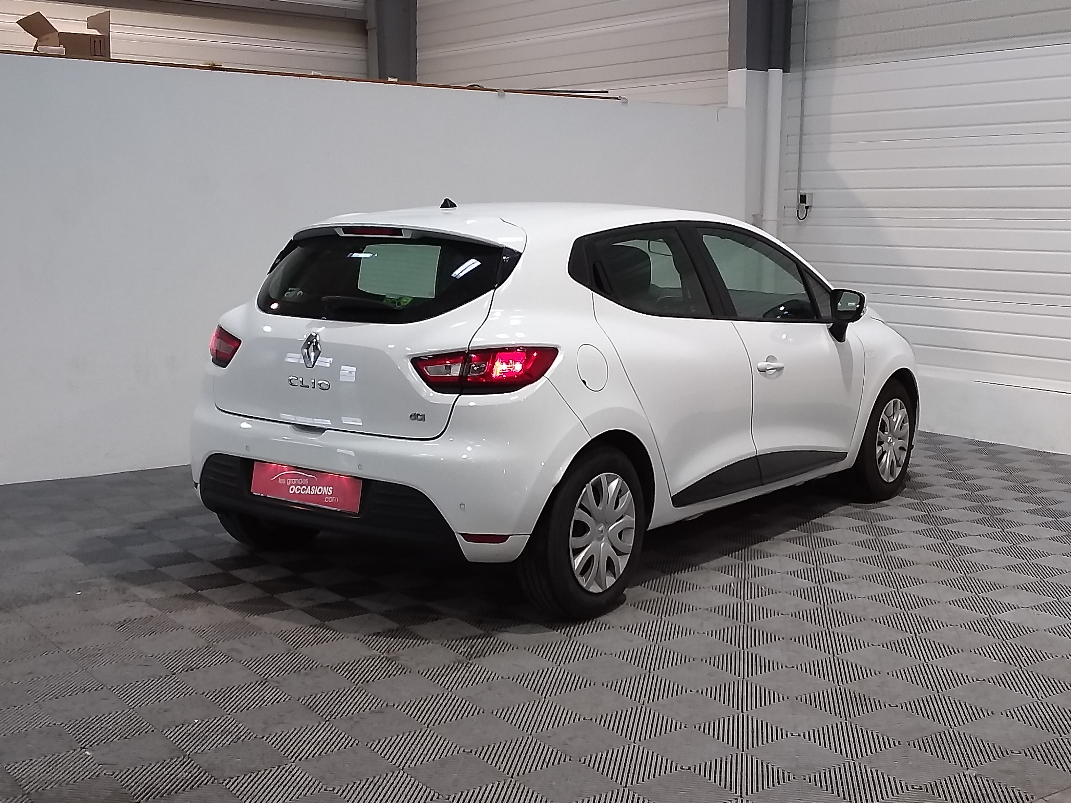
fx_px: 866
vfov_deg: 49.7
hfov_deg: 63.4
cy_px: 402
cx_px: 536
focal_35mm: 28
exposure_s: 1/33
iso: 64
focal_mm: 2.91
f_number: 1.9
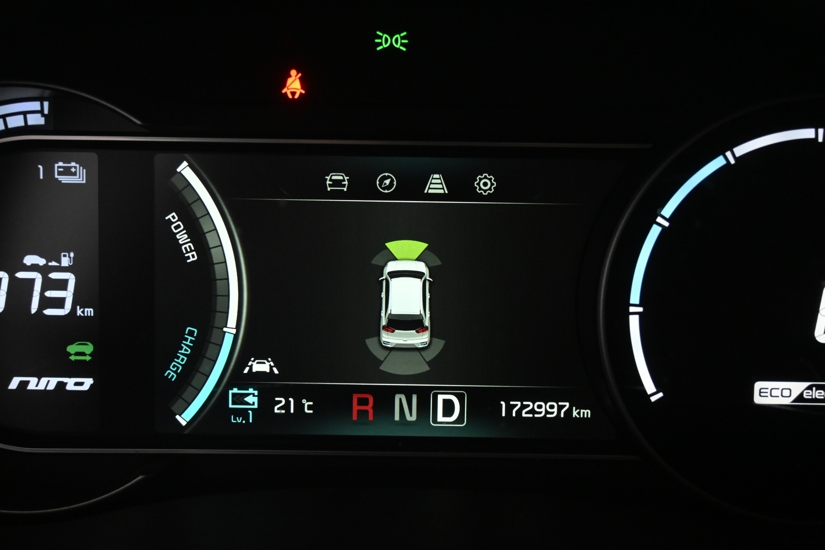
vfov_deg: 31.9
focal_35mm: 42
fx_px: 962
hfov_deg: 46.4
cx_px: 412
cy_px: 275
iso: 2500
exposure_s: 1/50
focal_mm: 28
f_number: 4.5
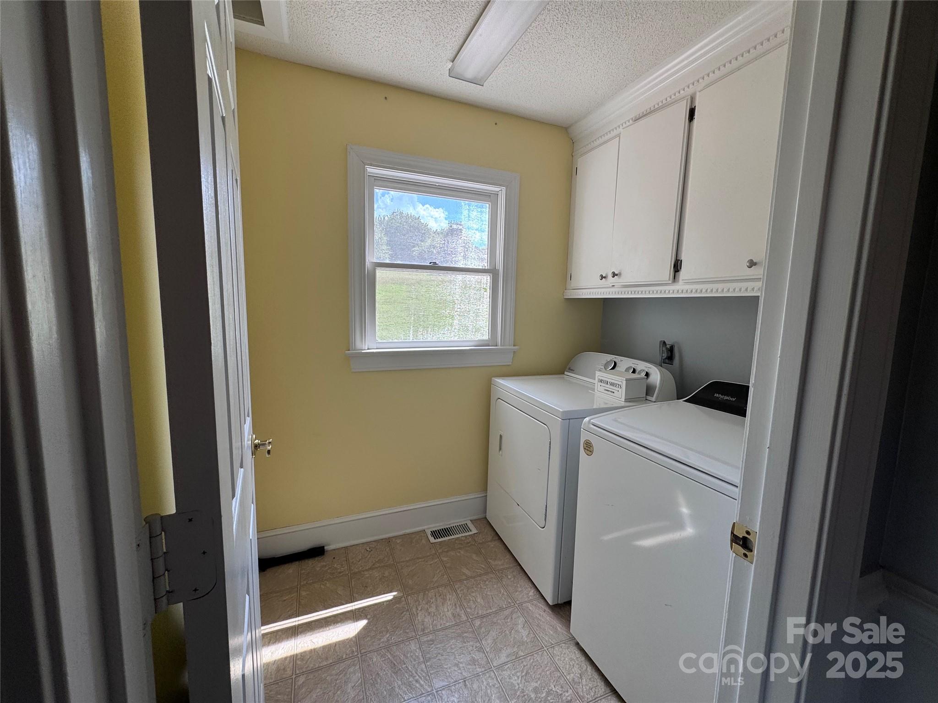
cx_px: 469
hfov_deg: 102.1
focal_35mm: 14
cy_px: 352
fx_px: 379
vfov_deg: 85.7
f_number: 2.2
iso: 40
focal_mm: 2.22
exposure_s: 1/148
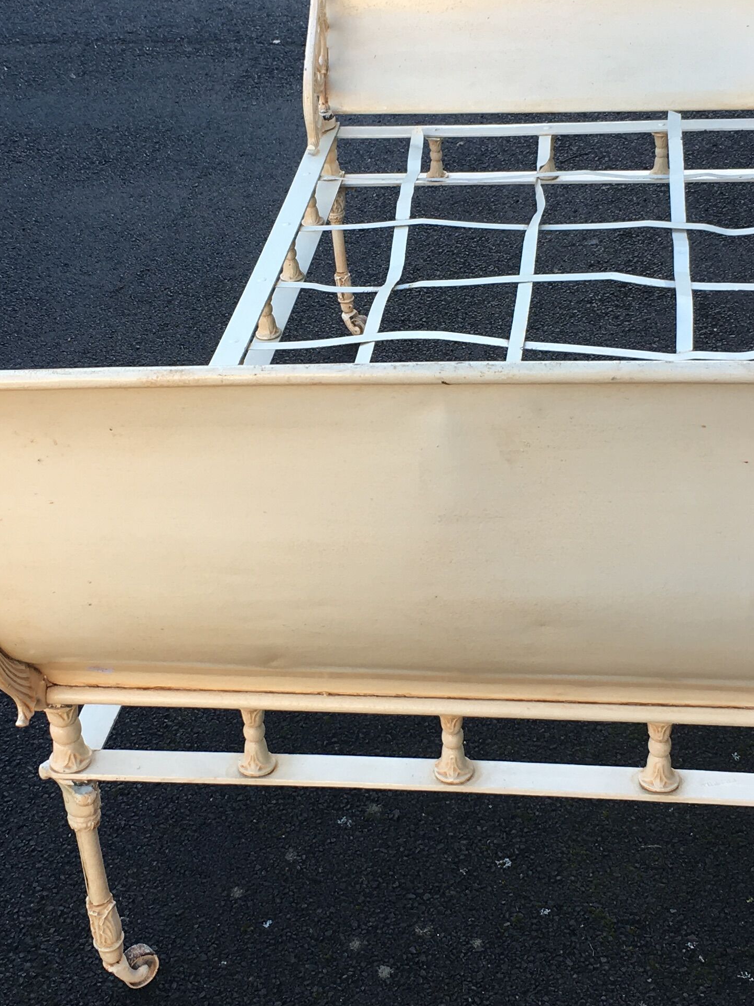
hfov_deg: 24.0
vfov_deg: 31.6
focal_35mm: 61
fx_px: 1771
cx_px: 330
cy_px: 432
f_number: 2.2
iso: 25
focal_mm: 4.15
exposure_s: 1/128
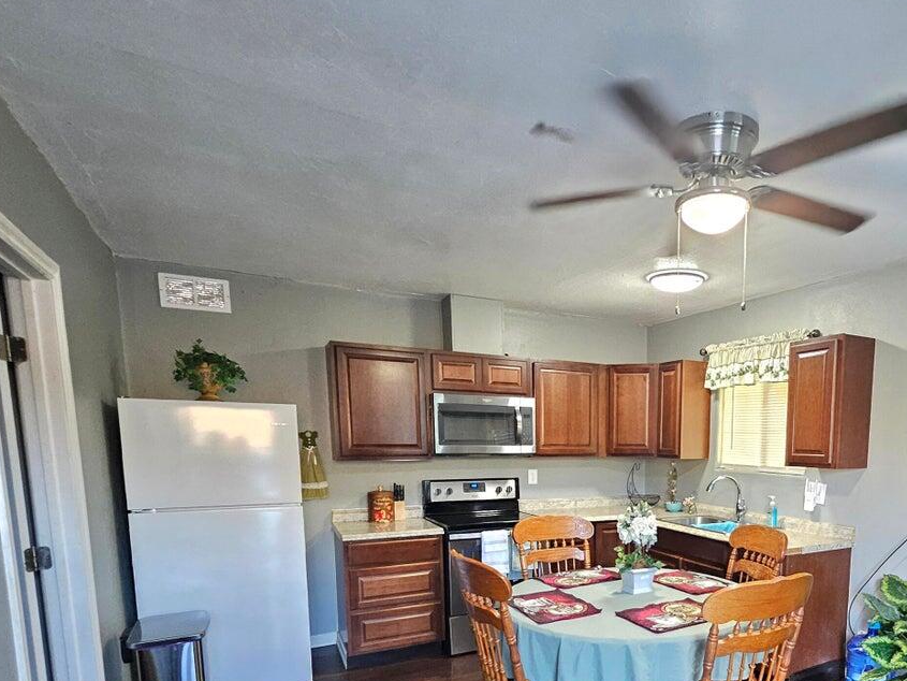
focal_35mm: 21
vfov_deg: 60.2
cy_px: 507
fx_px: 550
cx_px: 635
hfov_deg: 75.4
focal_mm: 1.74
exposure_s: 1/30
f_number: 2.2
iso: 320
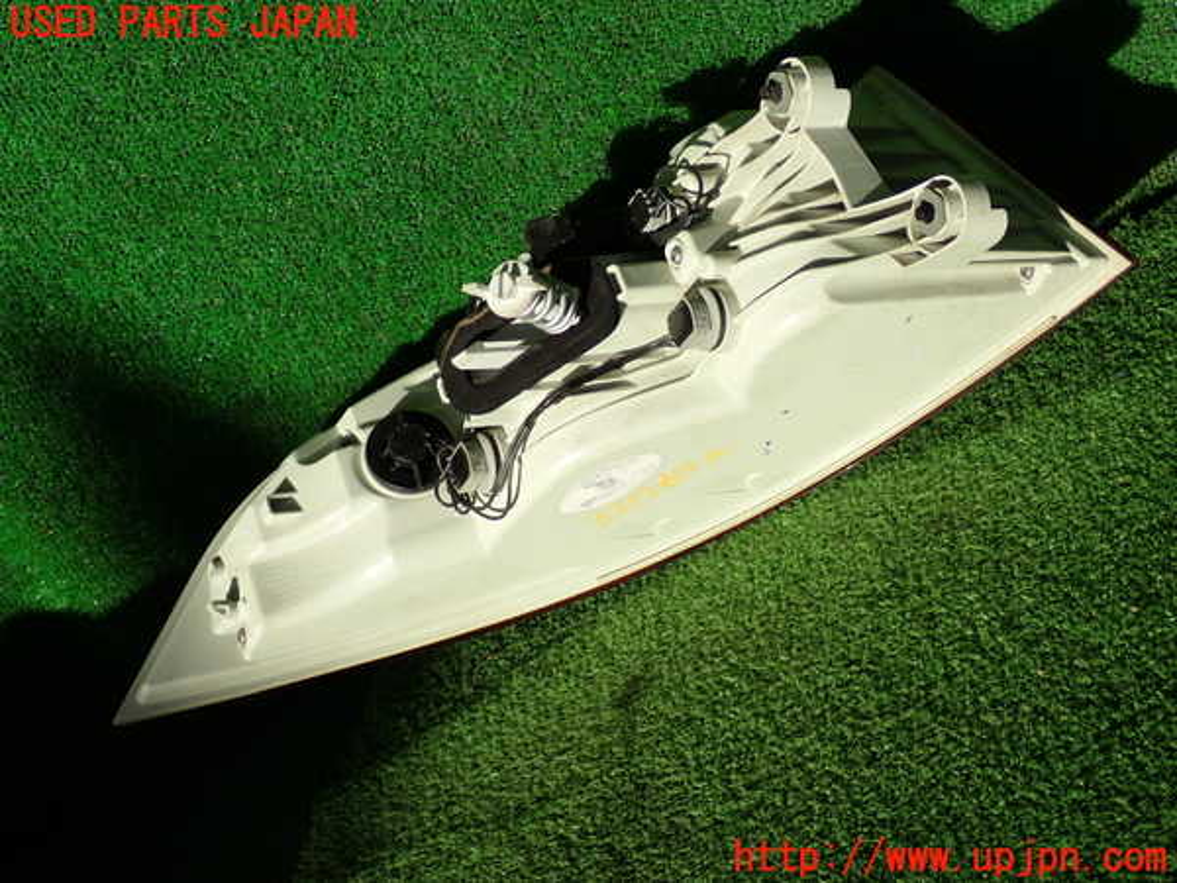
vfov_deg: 23.7
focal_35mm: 62
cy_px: 442
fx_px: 2108
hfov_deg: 31.2
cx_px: 588
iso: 100
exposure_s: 1/640
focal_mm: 11.09
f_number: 3.6
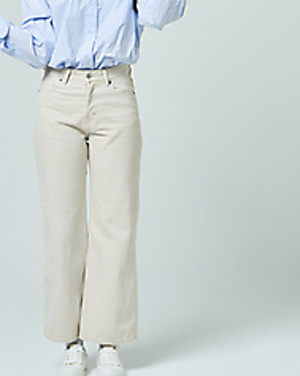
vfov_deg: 17.2
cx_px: 91
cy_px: 97
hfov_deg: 13.8
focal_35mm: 111
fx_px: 1234
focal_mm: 70
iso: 100
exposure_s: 1/125
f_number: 11
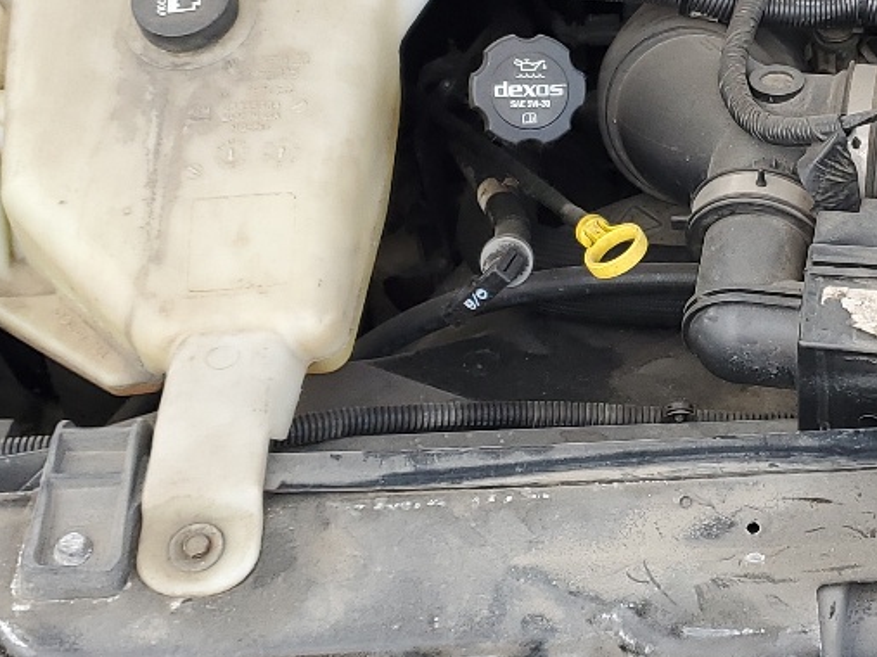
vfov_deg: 17.9
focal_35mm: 82
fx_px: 2077
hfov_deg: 23.2
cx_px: 785
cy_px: 163
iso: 50
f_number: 1.5
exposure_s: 1/270
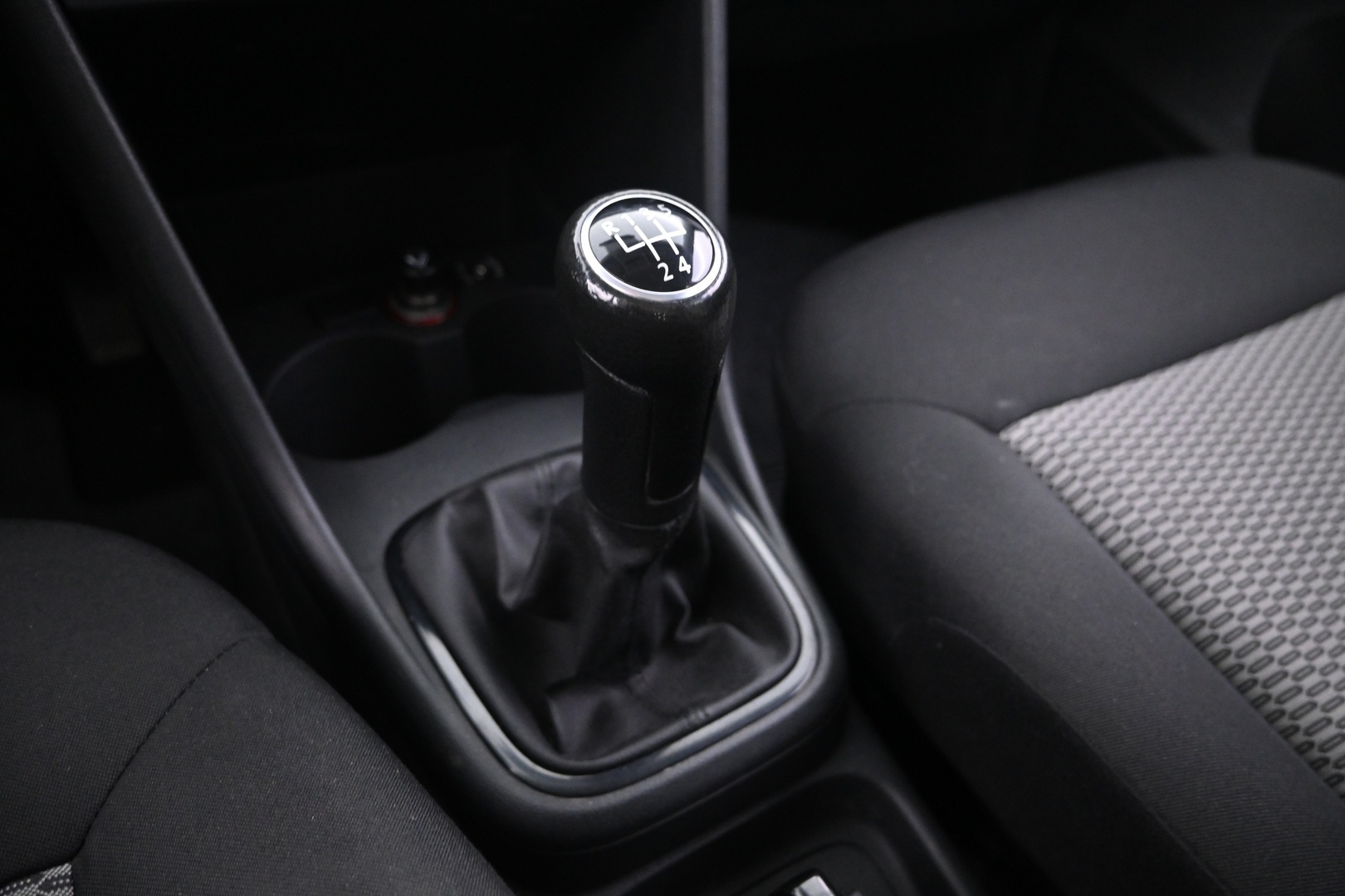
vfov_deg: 53.1
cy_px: 448
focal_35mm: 24
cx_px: 672
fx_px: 897
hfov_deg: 73.7
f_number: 3.5
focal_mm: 16
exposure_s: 1/10
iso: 2500
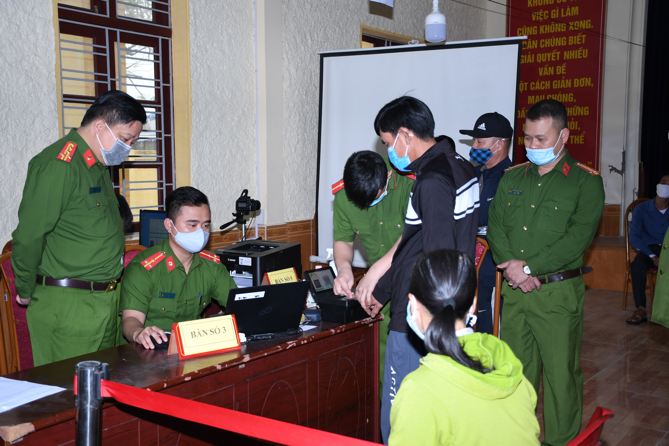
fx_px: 753
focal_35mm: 40
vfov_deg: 33.0
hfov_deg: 47.9
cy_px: 223
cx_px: 334
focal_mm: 27
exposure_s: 1/200
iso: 320
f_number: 4
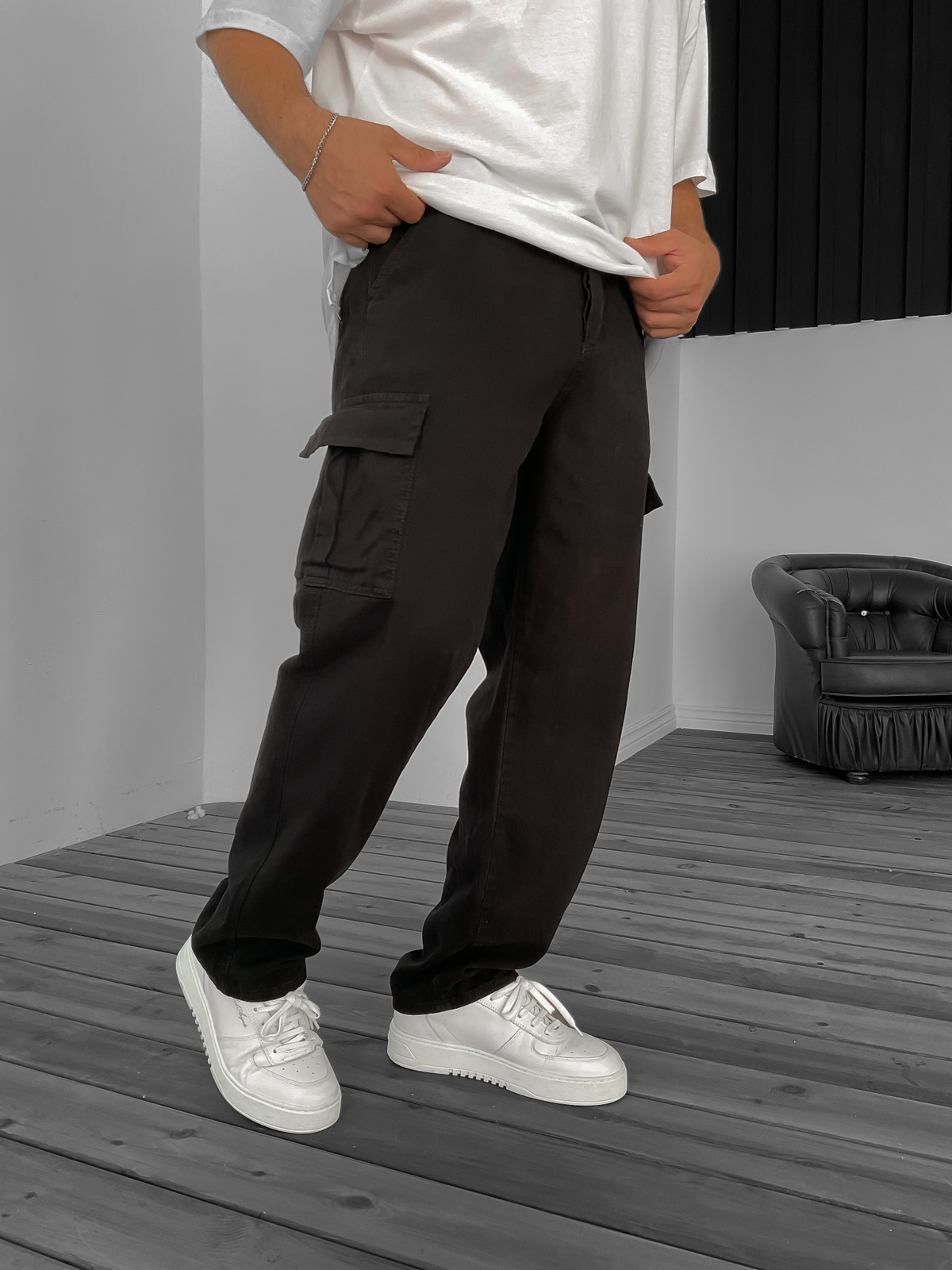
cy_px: 635
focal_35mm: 29
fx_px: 1063
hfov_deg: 48.2
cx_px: 476
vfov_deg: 61.7
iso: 50
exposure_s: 1/120
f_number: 1.8
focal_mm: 3
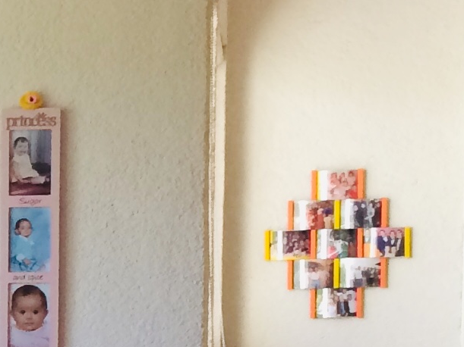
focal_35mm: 155
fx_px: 2077
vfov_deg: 9.4
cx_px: -337
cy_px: 453
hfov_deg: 11.9
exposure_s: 1/30
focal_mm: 4.15
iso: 40
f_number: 2.2
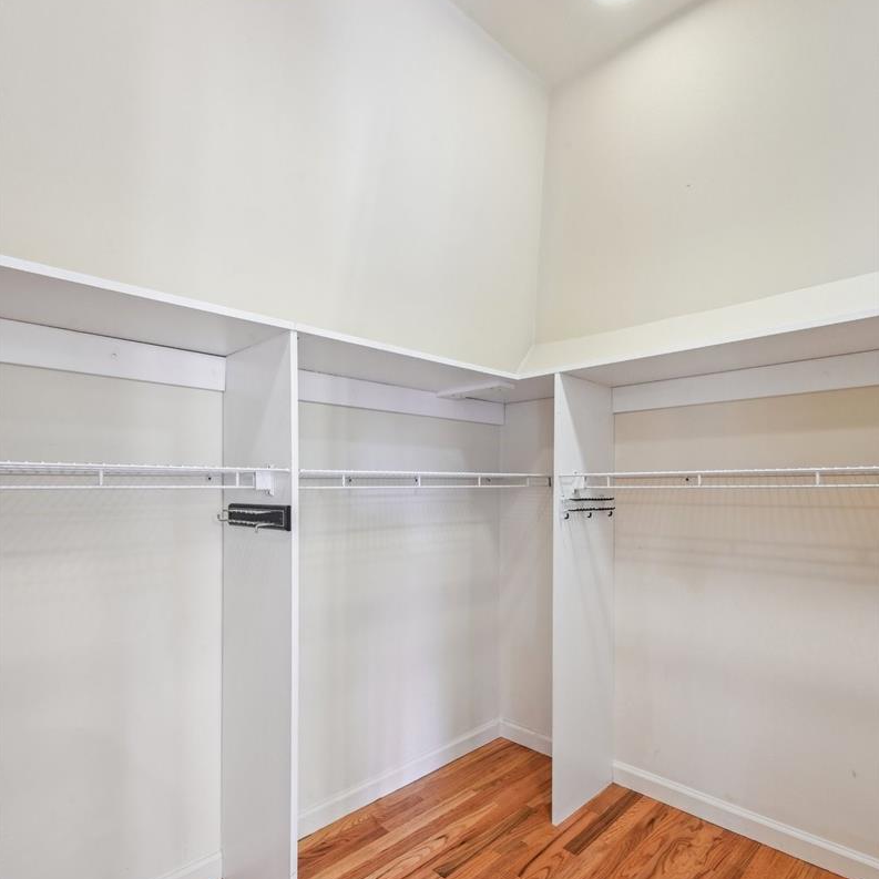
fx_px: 517
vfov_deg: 80.5
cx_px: 439
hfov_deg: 80.7
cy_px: 478
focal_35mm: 18
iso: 400
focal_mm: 14
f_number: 11
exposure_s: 1/1.67
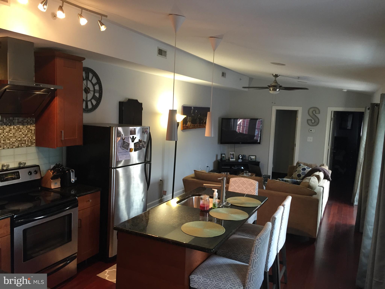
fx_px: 323
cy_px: 144
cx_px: 192
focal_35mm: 29
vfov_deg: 48.2
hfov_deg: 61.7
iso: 125
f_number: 2.2
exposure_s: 1/30
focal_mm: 4.15
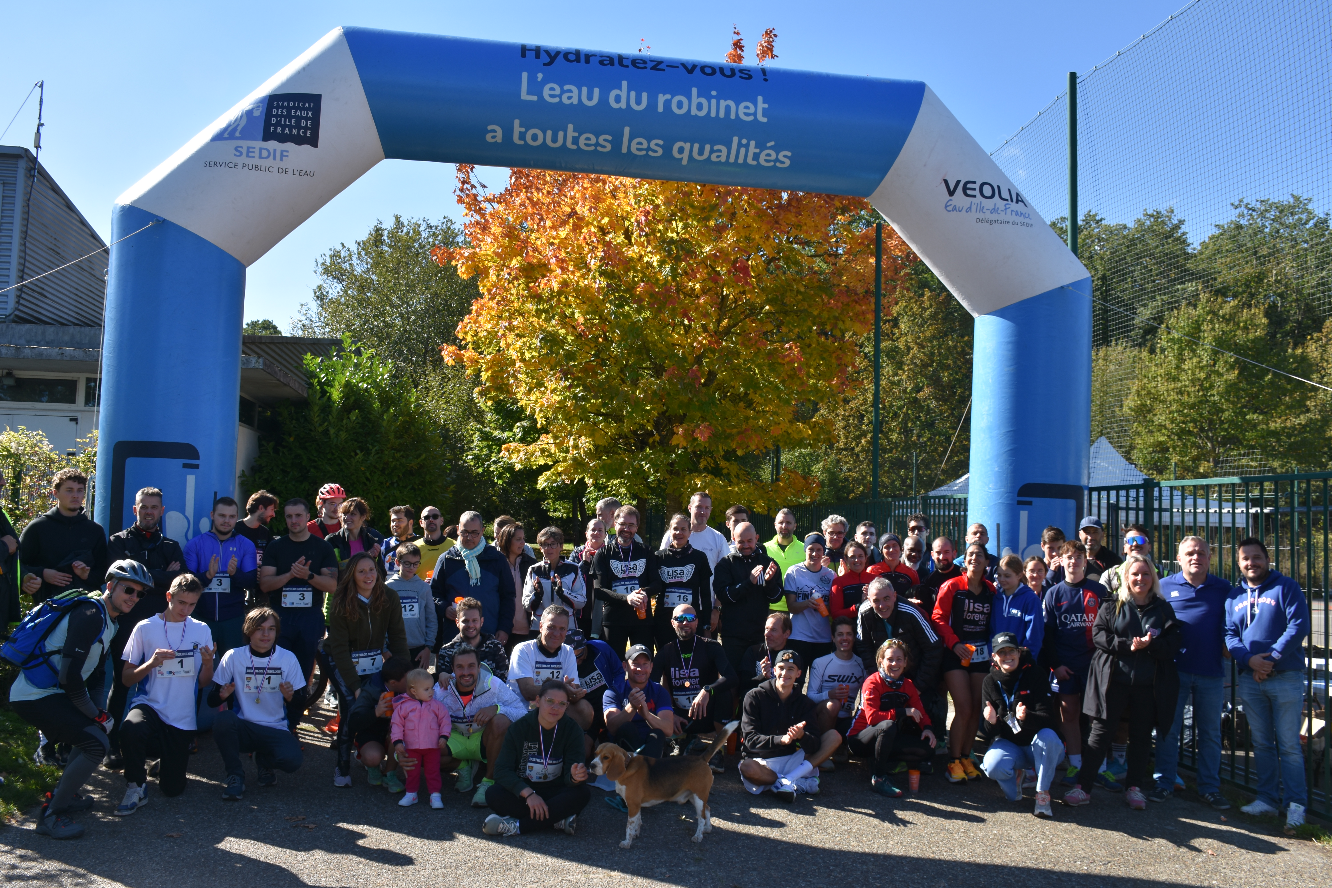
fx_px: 1110
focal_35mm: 30
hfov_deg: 61.9
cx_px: 666
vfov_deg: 43.6
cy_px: 444
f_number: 7.1
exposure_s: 1/200
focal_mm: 20
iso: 100
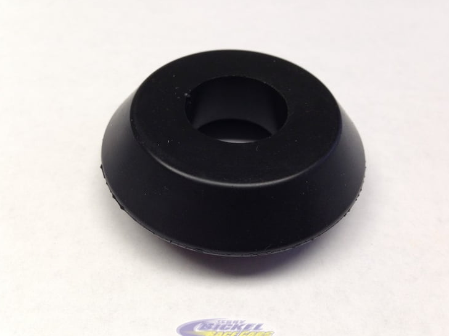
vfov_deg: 41.8
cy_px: 171
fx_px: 441
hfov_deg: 54.0
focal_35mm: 34
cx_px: 226
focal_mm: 4.12
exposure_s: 1/20
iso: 64
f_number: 2.4
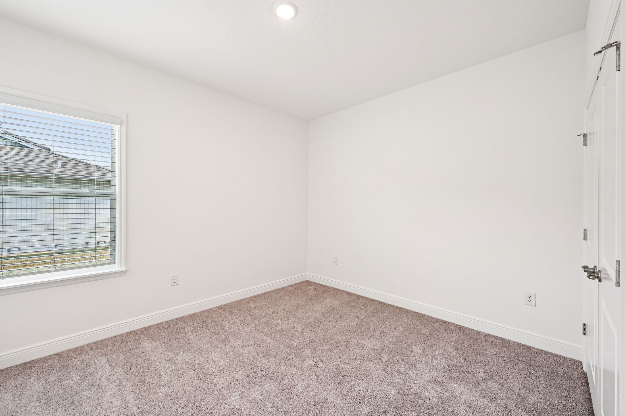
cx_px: 312
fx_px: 243
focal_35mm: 14
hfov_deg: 104.3
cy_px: 208
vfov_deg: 81.2
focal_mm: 14
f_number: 8
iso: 1000
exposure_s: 1/100
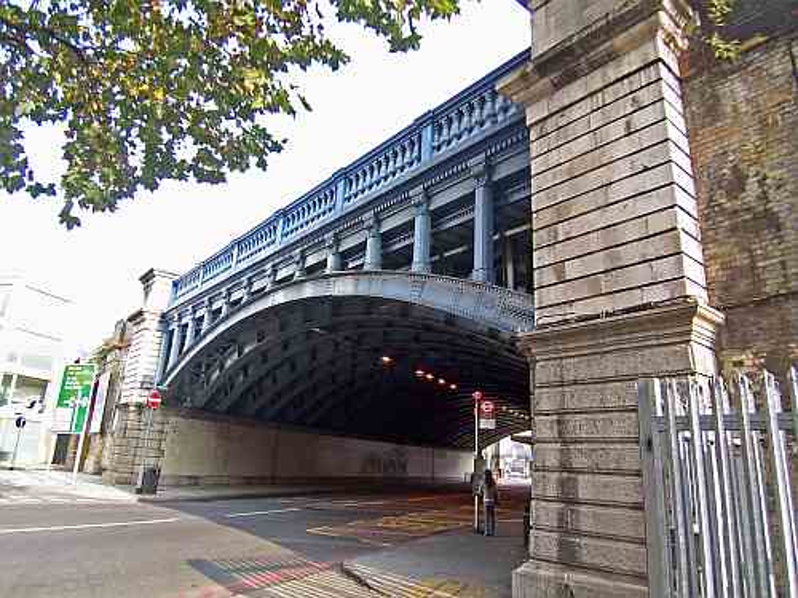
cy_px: 299
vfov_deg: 58.9
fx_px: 530
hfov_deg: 73.9
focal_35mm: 23
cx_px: 399
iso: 64
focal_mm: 3.8
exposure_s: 1/80
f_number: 2.8
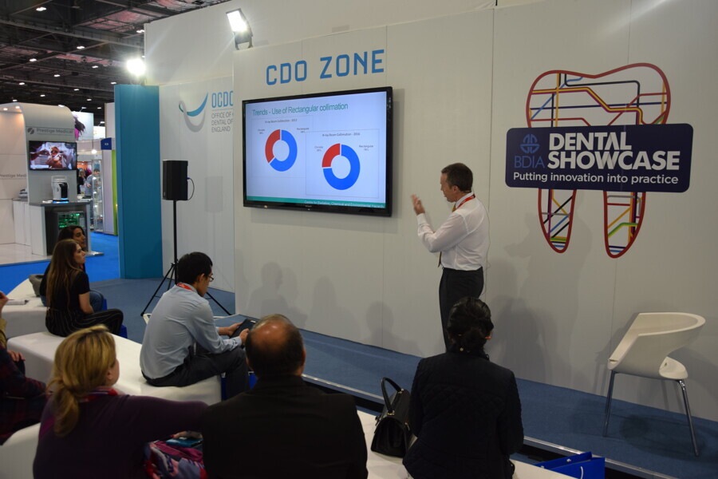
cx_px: 359
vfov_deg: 47.9
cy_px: 240
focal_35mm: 27
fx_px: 538
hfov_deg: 67.4
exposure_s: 1/60
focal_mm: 18
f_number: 4
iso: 500
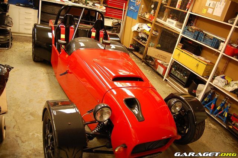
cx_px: 119
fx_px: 178
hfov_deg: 67.5
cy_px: 79
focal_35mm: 27
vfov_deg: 47.7
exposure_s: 1/30
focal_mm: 18
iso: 640
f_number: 3.5
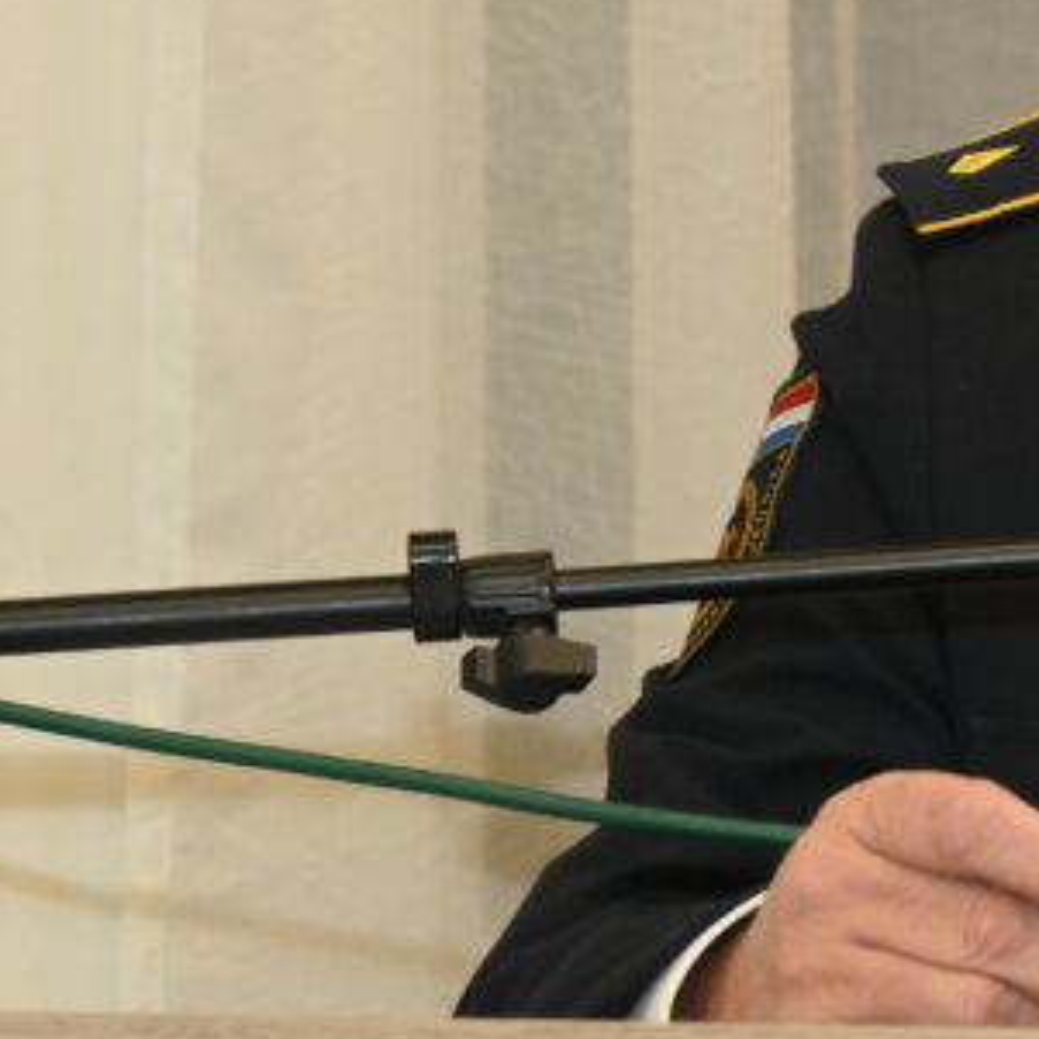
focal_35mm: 292
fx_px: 9916
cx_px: 1595
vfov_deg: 6.0
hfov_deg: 5.9
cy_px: 378
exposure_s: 1/125
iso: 4500
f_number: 6.3
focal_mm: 101
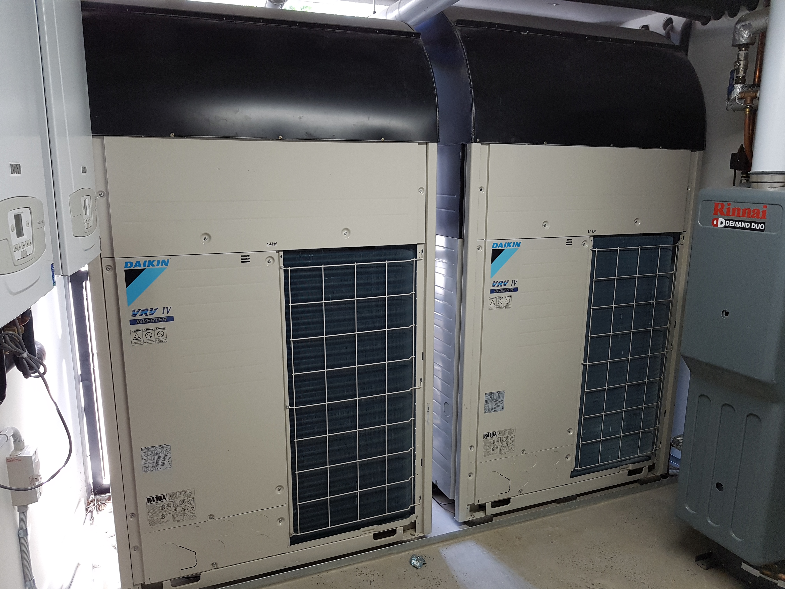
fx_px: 590
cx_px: 392
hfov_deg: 67.3
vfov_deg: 53.1
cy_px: 294
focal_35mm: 26
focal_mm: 4.2
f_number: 1.7
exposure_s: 1/50
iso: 100
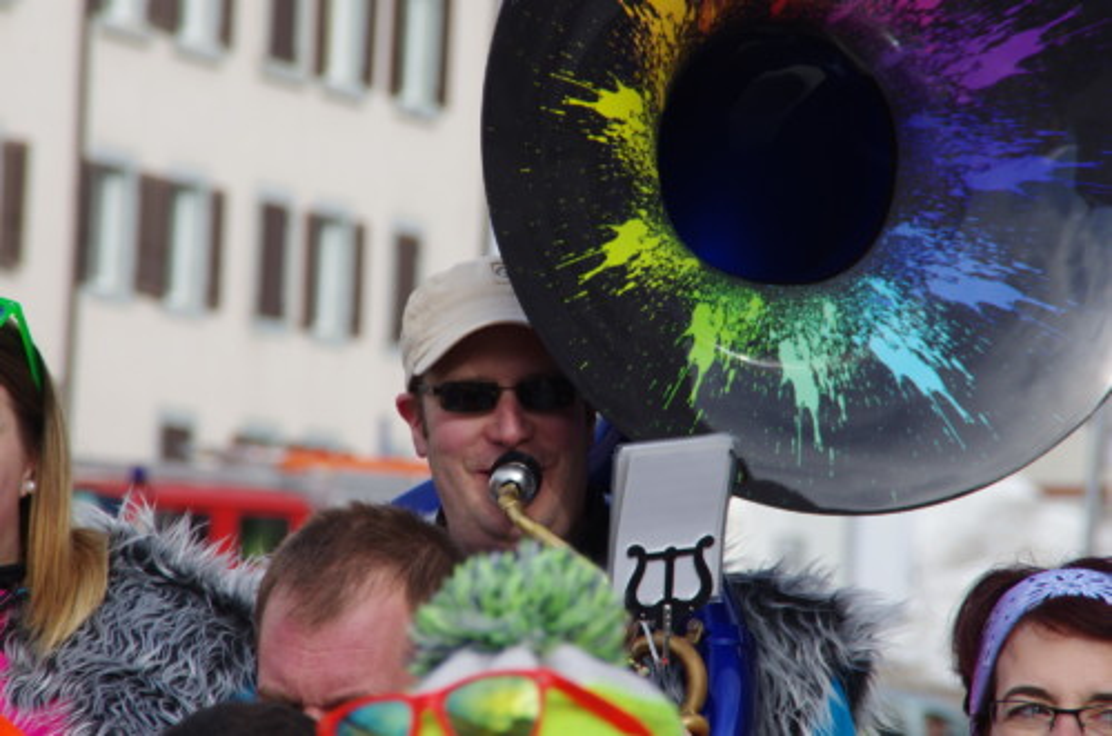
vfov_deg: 4.6
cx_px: 556
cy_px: 368
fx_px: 9246
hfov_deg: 6.9
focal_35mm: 300
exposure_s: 1/250
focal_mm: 200
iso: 200
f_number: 10
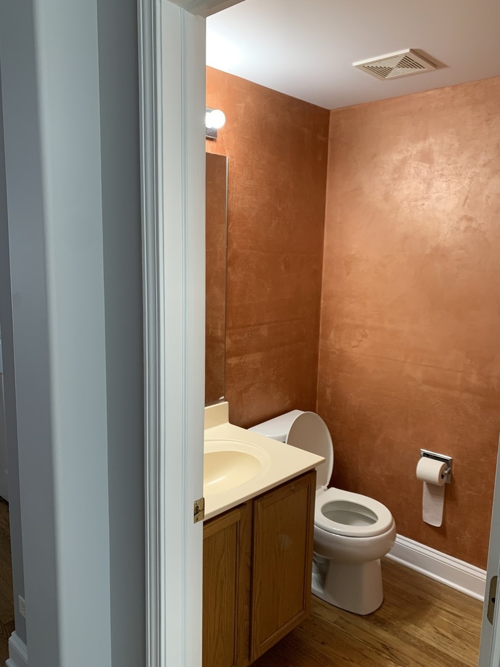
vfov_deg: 67.3
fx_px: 501
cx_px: 250
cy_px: 334
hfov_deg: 53.1
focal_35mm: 26
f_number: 1.8
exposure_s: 1/60
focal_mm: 4.25
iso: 64
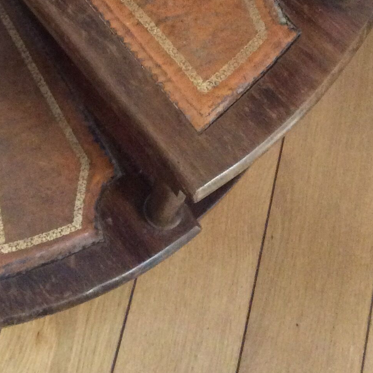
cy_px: -8
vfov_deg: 21.9
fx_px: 927
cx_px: 100
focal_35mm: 76
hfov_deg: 22.6
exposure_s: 1/25
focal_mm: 3.3
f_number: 2.4
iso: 320
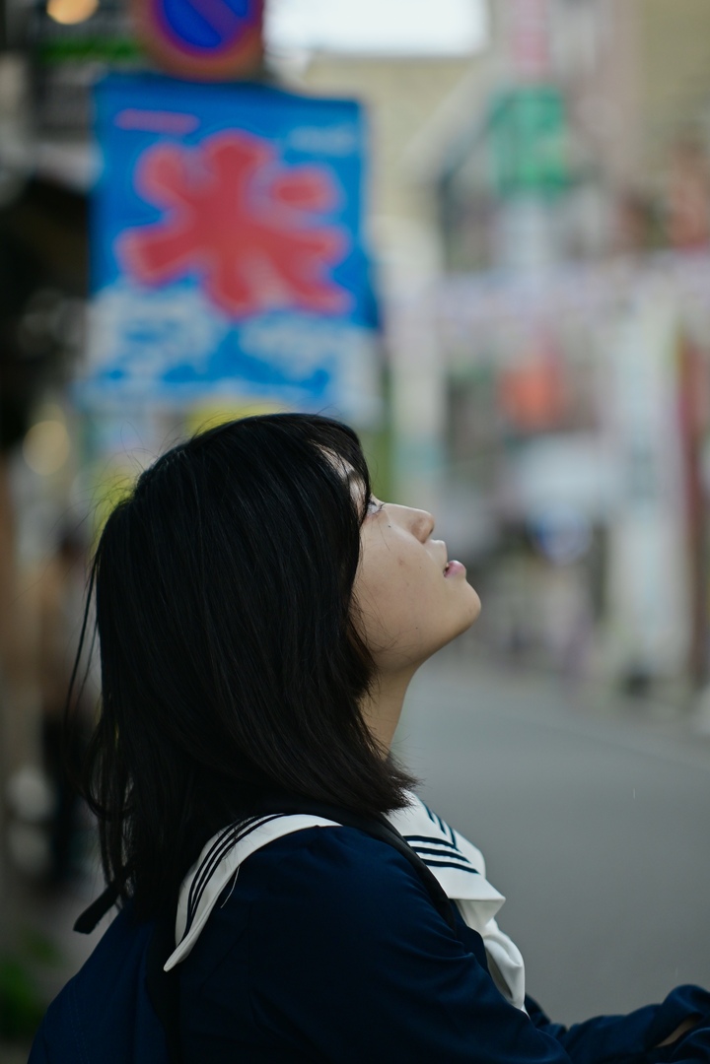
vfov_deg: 24.6
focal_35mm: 82
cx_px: 355
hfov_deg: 16.6
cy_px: 532
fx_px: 2440
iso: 100
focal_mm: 55
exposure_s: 1/640
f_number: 1.4
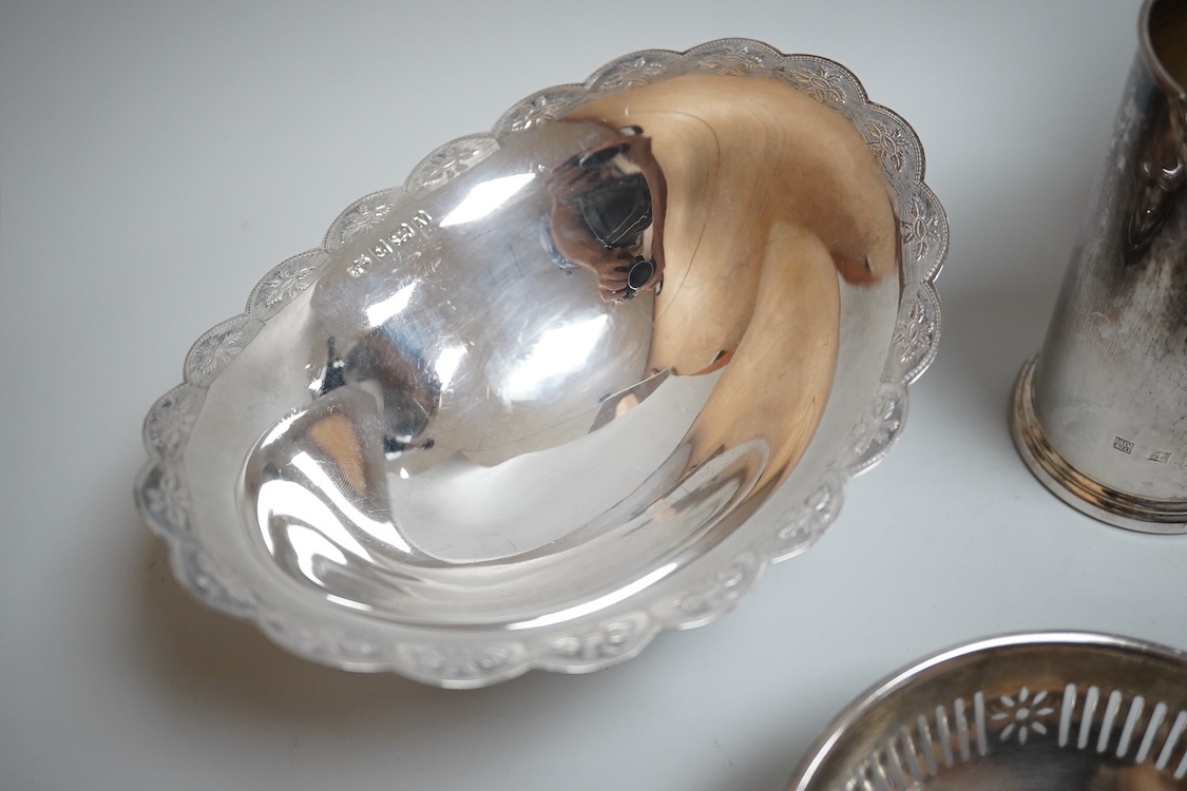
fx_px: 1484
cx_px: 594
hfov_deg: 43.6
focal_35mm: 45
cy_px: 396
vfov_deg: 29.9
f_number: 5
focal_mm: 30
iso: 2500
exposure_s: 1/400
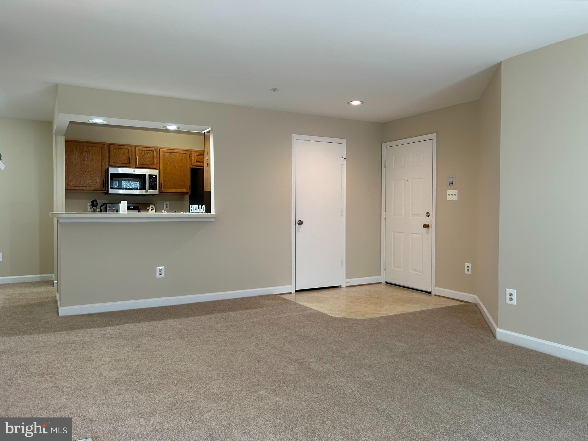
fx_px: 442
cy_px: 220
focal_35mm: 26
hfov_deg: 67.3
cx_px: 294
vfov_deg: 53.1
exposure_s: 1/60
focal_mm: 5.7
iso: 64
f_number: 1.5
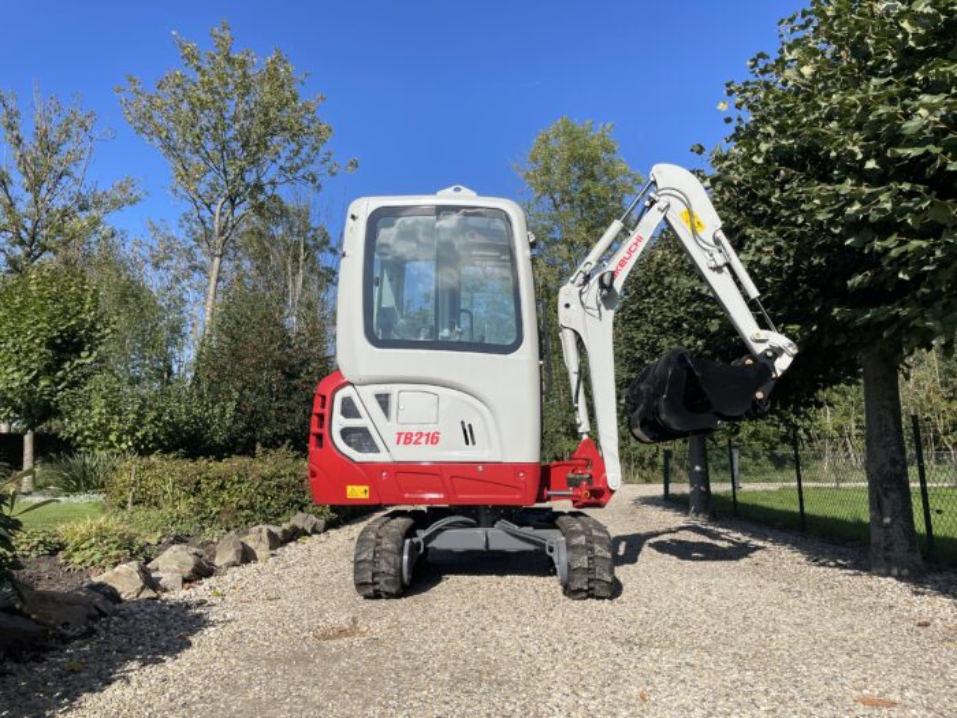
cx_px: 478
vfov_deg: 53.1
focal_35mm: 26
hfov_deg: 67.3
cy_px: 359
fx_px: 719
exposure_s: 1/4132
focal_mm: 4.2
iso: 32
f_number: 1.6
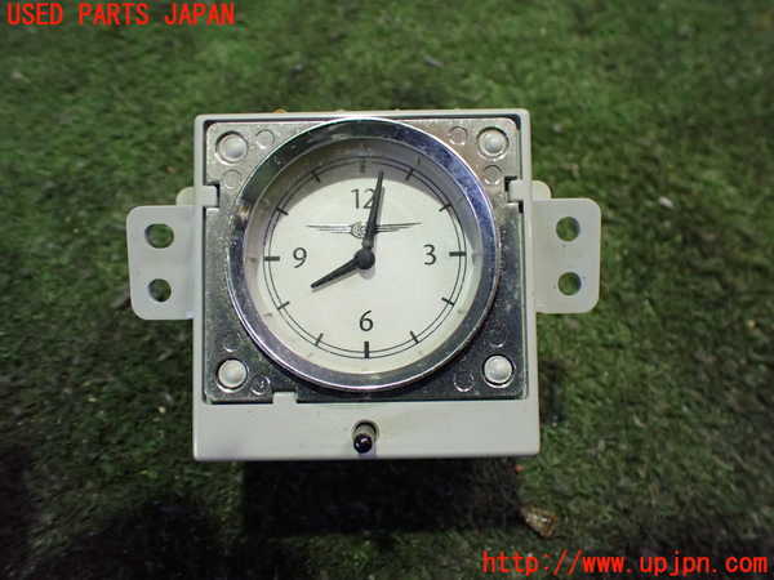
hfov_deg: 60.0
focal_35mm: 30
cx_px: 387
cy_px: 290
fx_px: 671
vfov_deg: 46.8
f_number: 2.3
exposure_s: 1/40
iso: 800
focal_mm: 5.4
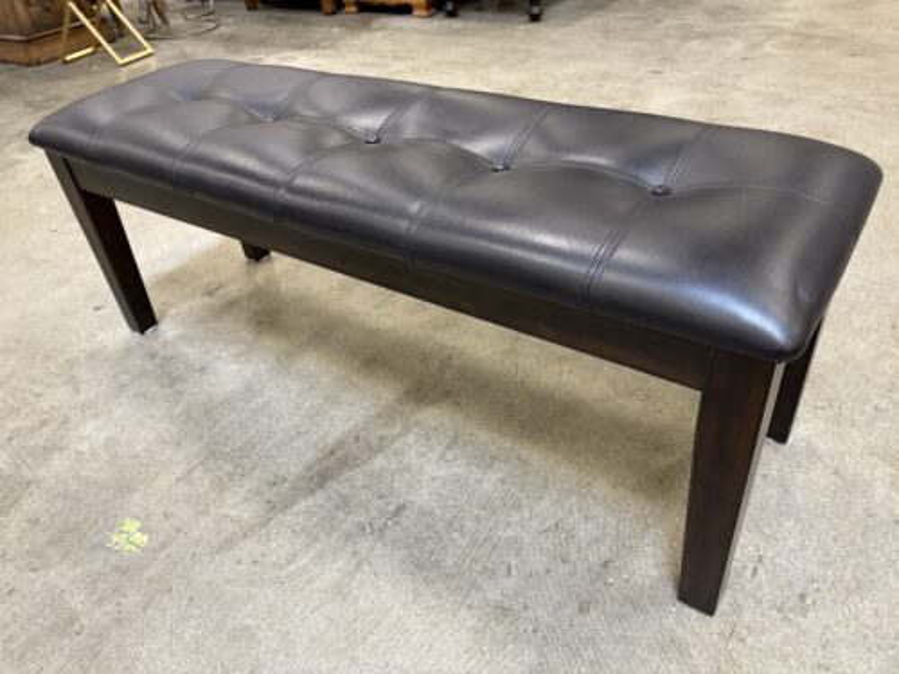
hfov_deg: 67.3
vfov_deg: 53.1
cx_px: 450
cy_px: 337
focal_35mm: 26
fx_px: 675
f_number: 1.6
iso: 250
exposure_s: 1/60
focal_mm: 5.96
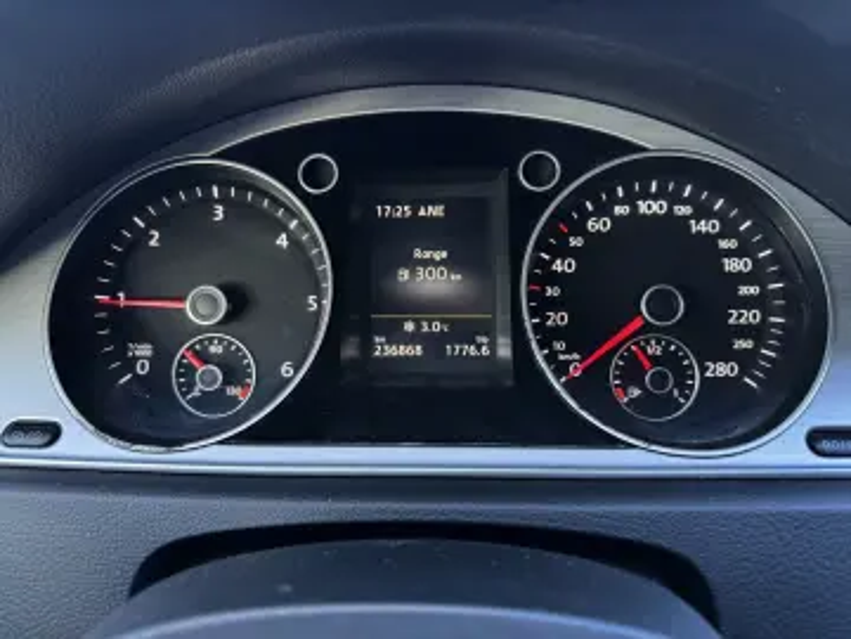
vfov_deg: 56.8
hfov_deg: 71.6
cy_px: 320
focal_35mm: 24
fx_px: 590
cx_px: 426
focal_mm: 6.76
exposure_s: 1/49
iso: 200
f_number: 1.78
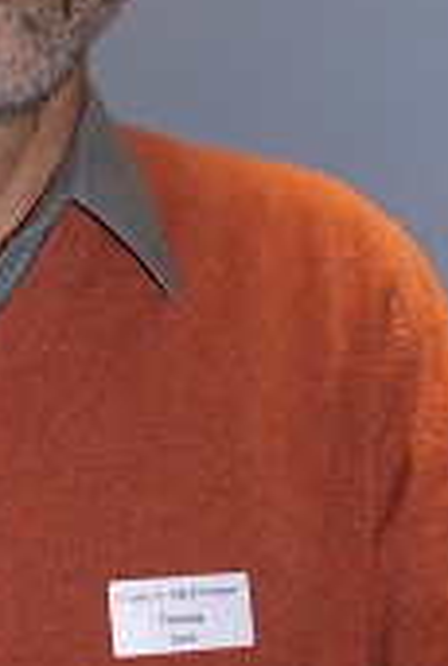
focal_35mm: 102
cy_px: 109
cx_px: 19
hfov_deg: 13.3
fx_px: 1892
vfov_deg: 19.7
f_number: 5.6
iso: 400
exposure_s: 1/60
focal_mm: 30
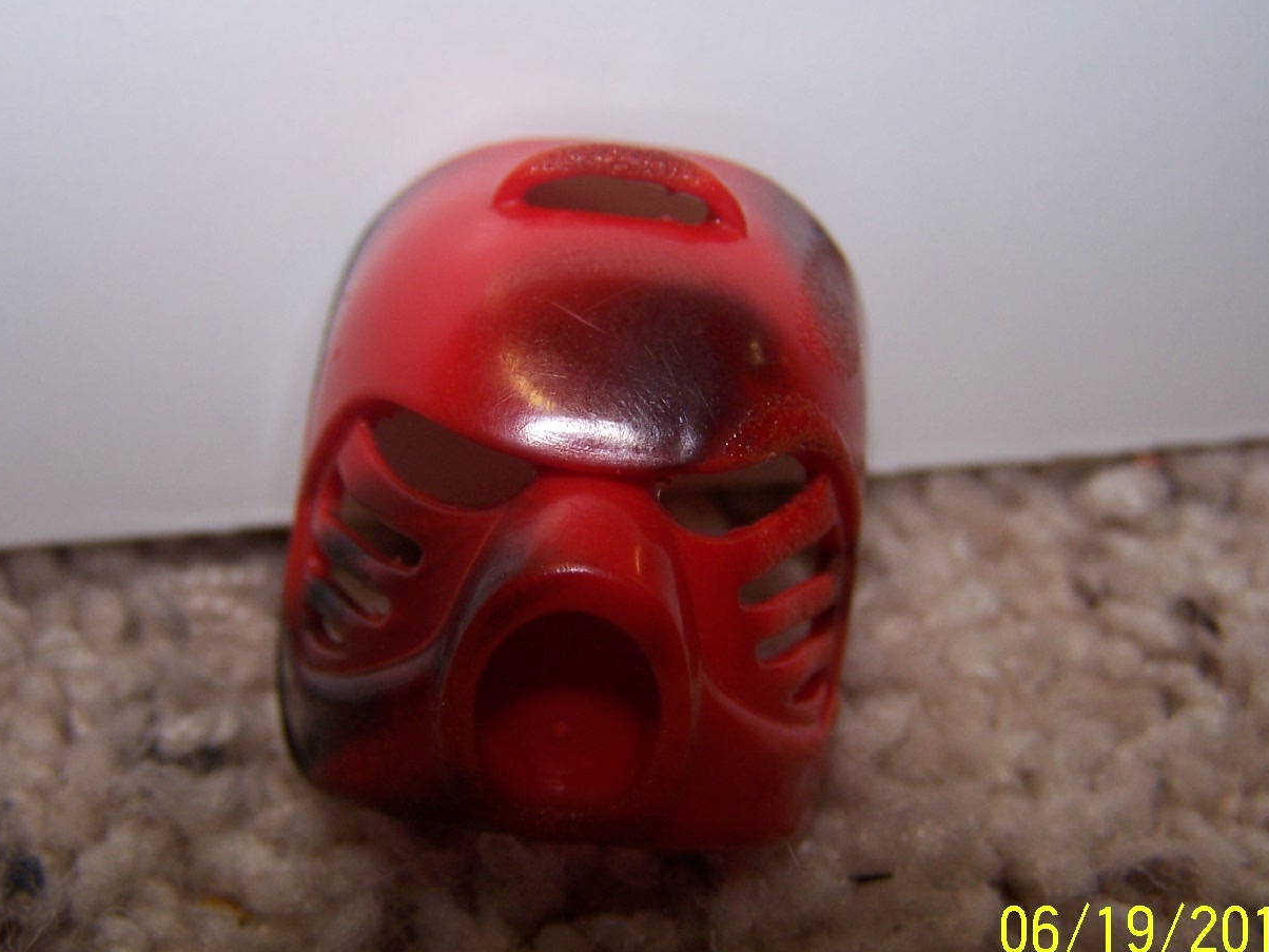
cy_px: 487
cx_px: 585
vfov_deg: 29.7
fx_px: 1796
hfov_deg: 38.9
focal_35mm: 49
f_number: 2.8
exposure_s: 1/60
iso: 80
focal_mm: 6.3
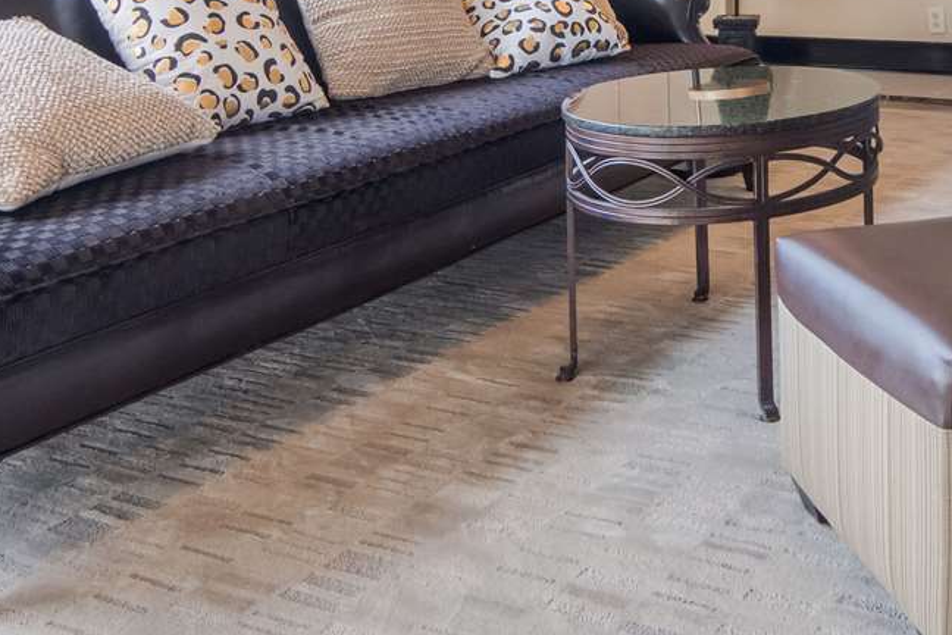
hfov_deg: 42.1
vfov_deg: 28.5
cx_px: 717
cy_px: 54
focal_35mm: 45
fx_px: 1194
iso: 800
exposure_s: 1/1500
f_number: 8
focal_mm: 13
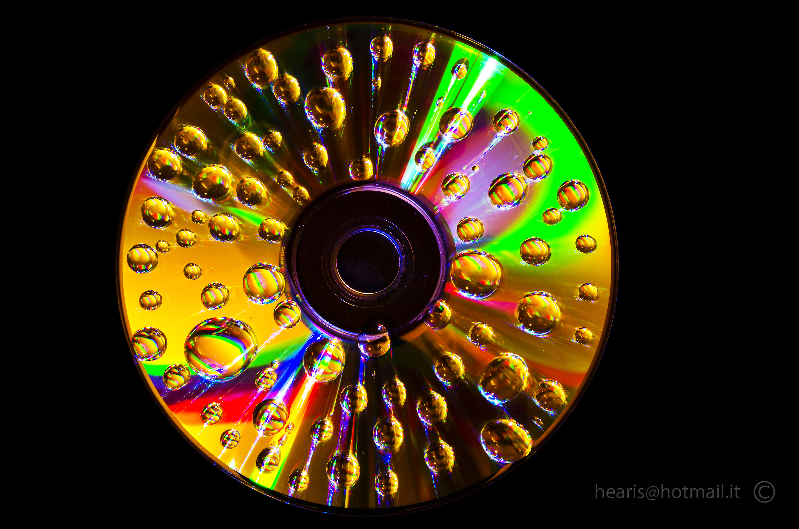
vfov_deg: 17.4
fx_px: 1727
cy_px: 264
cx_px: 400
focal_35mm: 78
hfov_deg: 26.0
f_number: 22
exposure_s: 5
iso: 100
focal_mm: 52
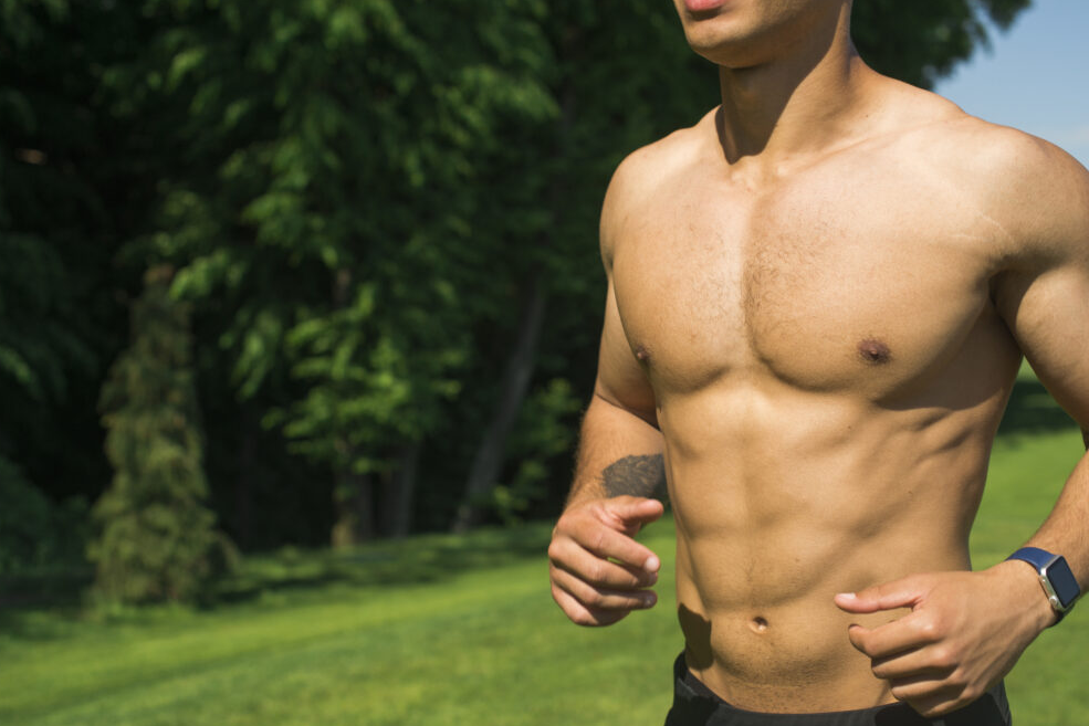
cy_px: 357
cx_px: 558
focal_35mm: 52
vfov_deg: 26.0
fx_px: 1573
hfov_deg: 38.2
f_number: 4.5
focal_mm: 50
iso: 320
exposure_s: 1/1000
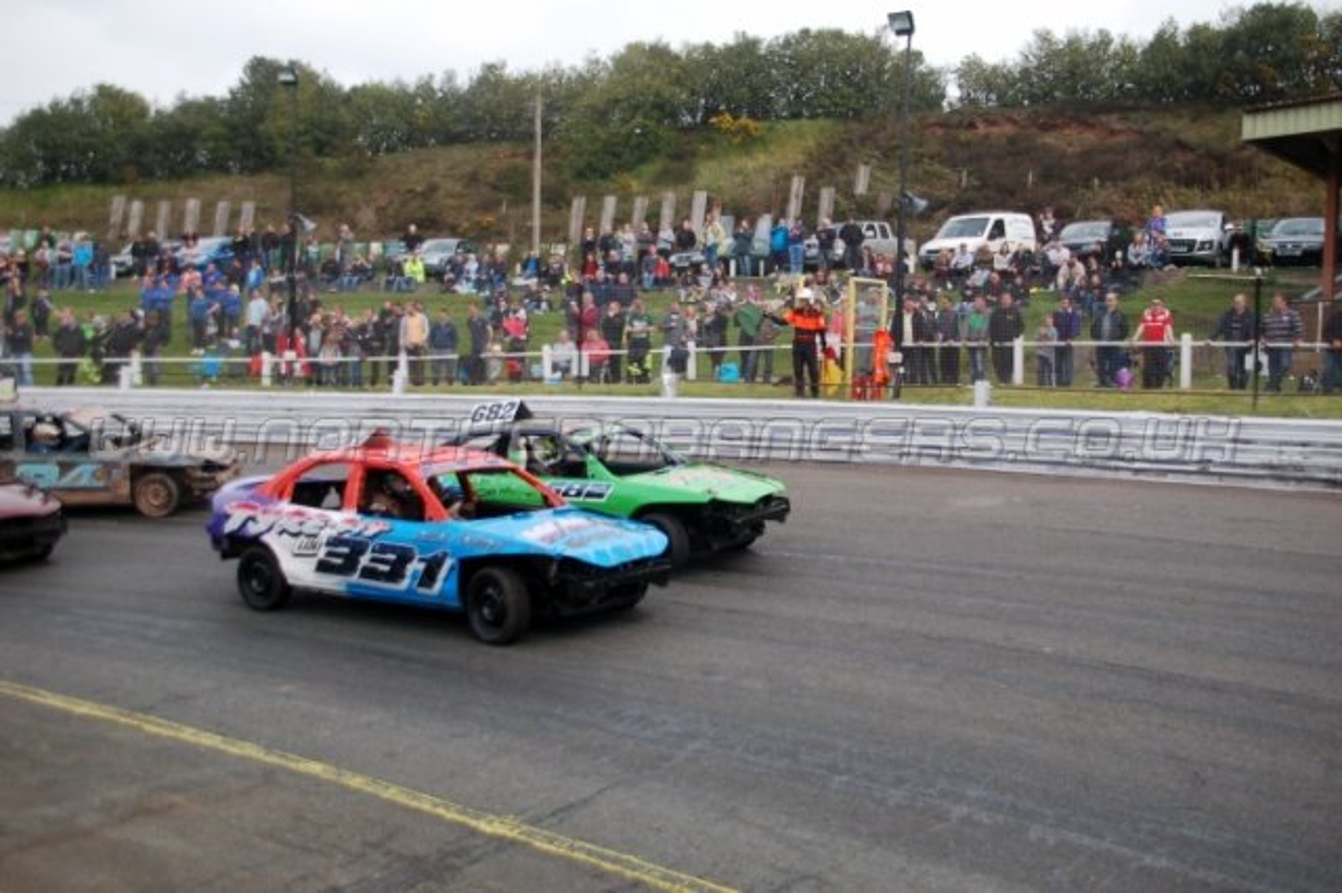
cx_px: 671
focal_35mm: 39
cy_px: 446
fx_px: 1453
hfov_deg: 49.6
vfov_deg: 34.2
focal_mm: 26
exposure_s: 1/1000
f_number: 4.2
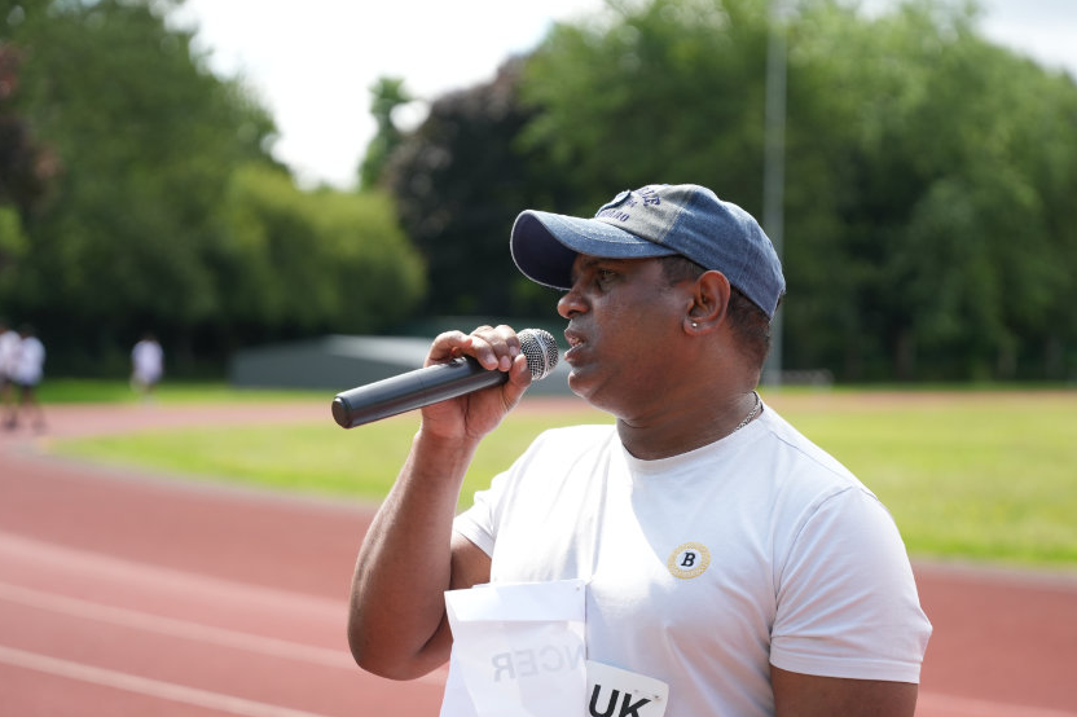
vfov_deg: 15.9
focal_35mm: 86
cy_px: 436
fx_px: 2572
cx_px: 549
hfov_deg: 23.7
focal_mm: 70
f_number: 2.8
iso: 400
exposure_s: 1/2500
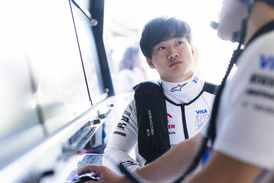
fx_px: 381
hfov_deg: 39.6
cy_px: 92
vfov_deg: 27.0
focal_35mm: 50
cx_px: 137
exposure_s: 1/400
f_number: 2
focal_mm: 50
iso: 800
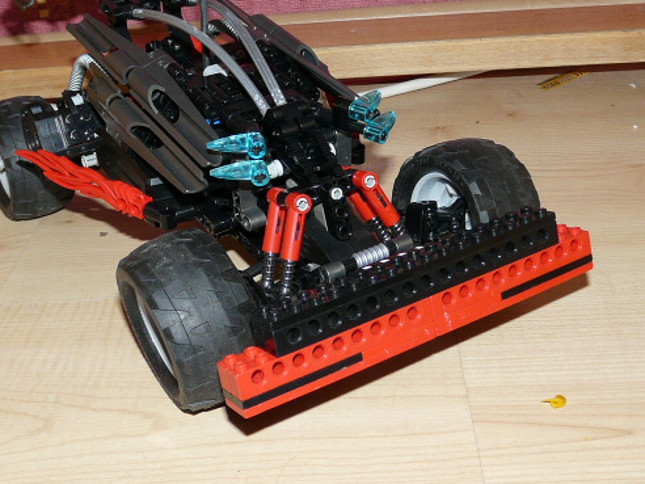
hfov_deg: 36.7
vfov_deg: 27.9
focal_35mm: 52
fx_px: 969
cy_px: 182
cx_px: 274
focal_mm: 4.6
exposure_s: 1/30
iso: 100
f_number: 2.8
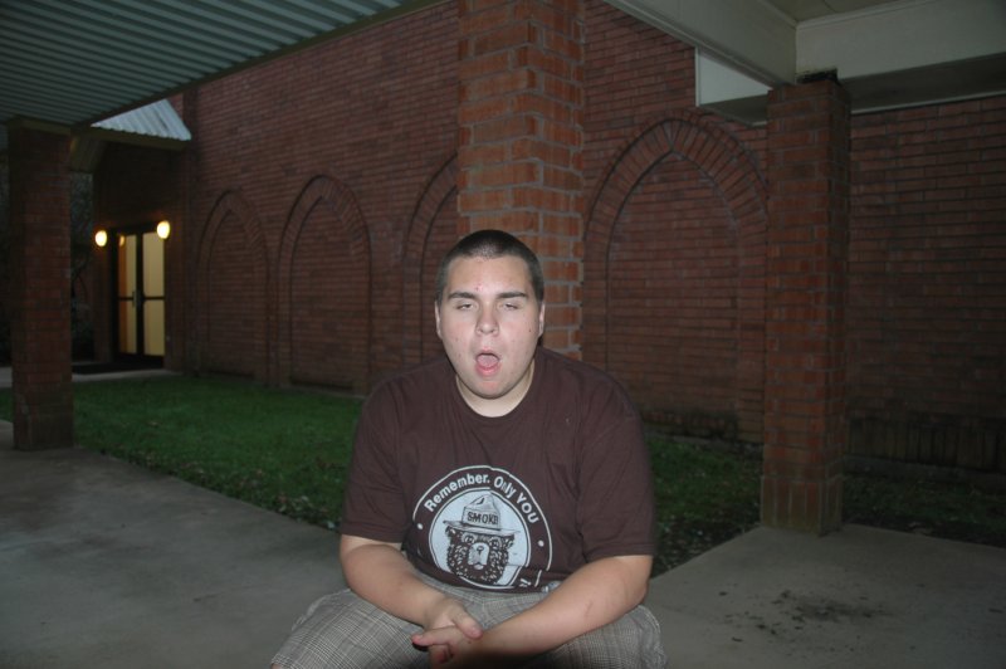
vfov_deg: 43.5
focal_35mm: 30
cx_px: 503
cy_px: 334
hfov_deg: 62.0
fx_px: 838
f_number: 3.8
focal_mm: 20
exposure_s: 1/60
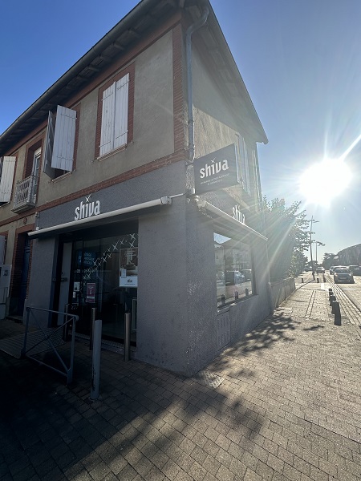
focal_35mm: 14
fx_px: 195
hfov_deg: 85.7
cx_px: 180
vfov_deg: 102.1
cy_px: 240
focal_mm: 2.22
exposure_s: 1/1182
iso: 40
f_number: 2.2
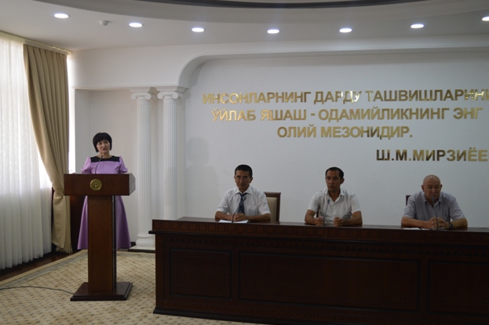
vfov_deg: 35.9
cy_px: 164
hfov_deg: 51.9
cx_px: 244
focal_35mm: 37
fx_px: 502
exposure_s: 1/60
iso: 450
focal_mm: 24
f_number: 4
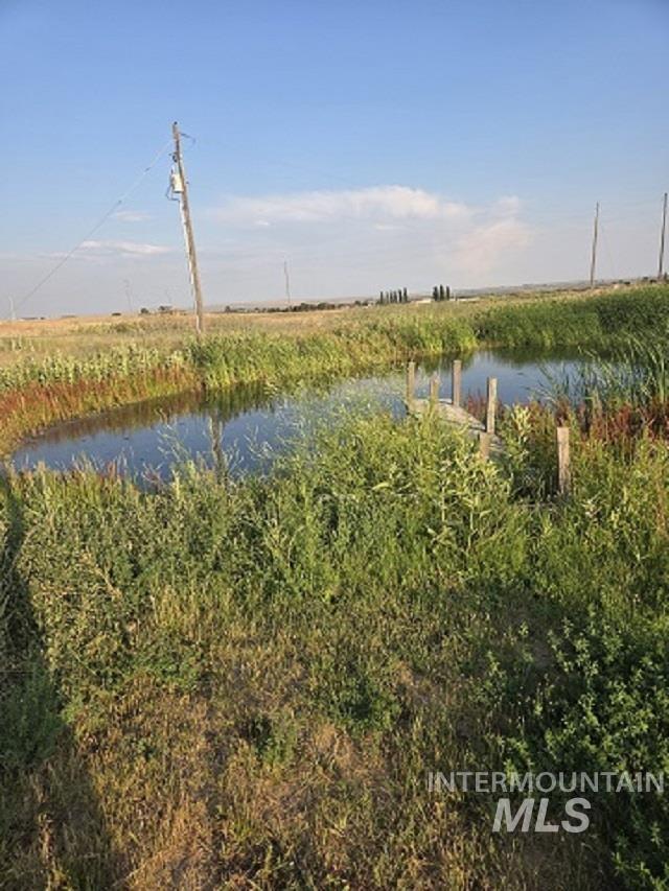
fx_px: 593
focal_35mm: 23
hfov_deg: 58.9
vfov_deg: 73.9
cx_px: 334
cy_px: 446
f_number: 1.8
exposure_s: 1/2953
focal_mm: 5.4
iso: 80
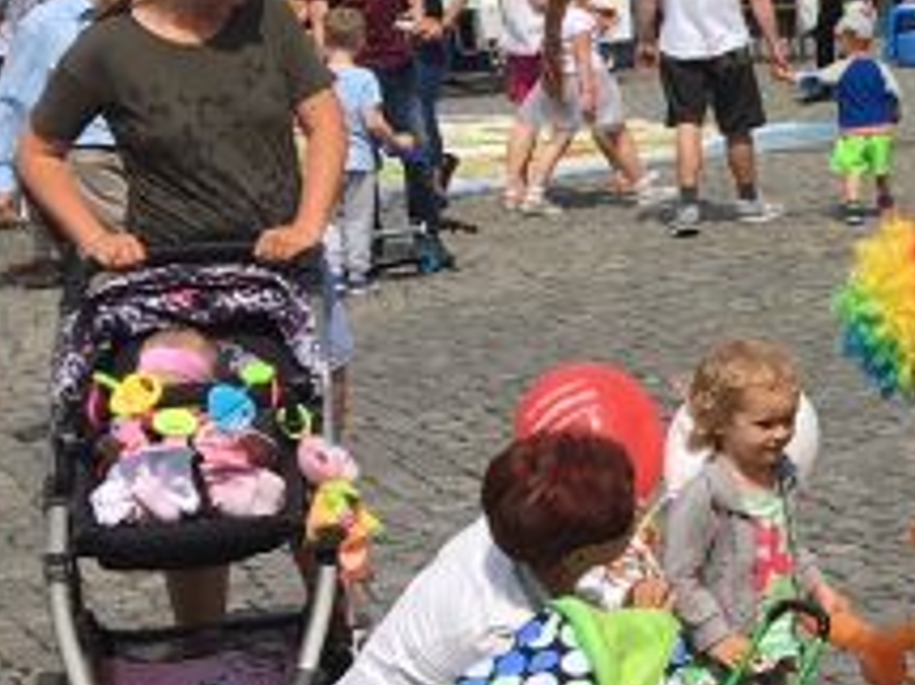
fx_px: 3646
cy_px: 136
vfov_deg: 10.7
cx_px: 1647
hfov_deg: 13.0
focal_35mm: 138
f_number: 2.2
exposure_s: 1/2747
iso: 25
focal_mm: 4.15
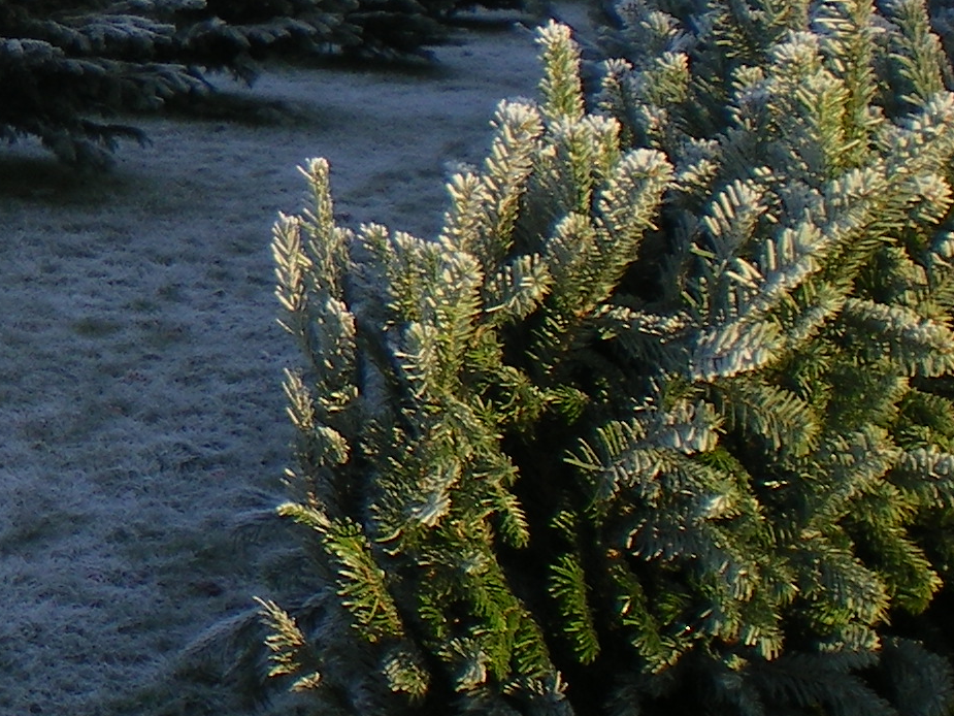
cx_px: -583
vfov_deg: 11.6
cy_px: 38
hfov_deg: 14.3
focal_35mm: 127
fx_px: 3501
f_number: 4.6
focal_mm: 6.3
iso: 50
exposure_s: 1/125
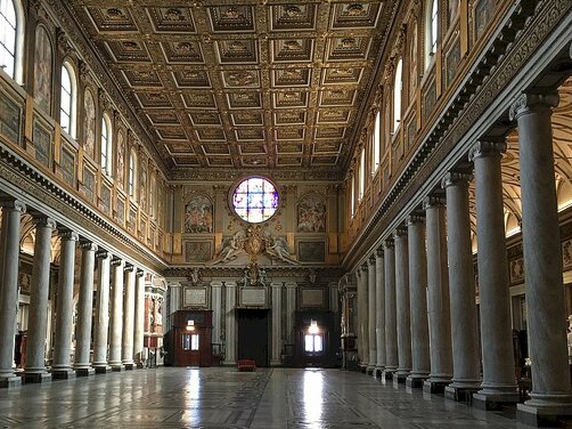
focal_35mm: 37
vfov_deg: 38.3
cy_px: 273
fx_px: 611
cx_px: 247
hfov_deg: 50.0
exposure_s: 1/20
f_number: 2.2
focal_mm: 4.15
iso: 200
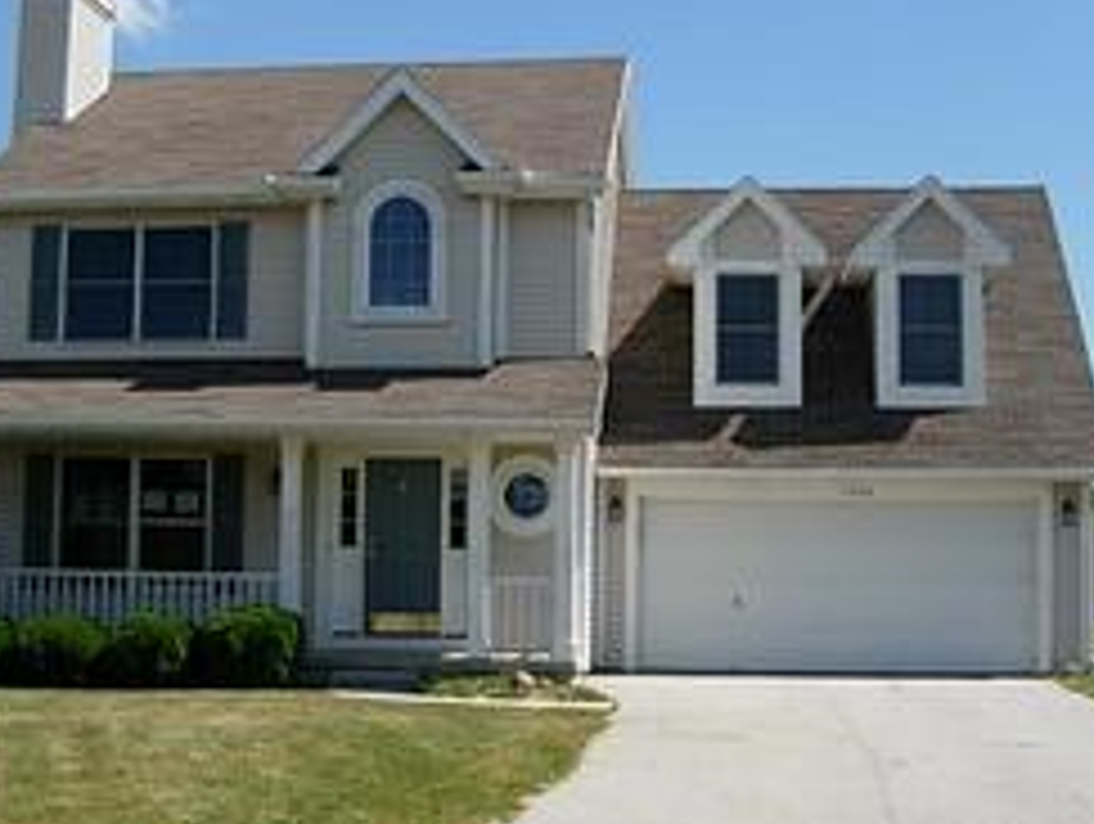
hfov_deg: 35.5
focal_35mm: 54
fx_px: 1709
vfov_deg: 27.1
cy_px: 468
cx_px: 500
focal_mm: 7.8
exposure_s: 1/703
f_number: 4.8
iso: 64
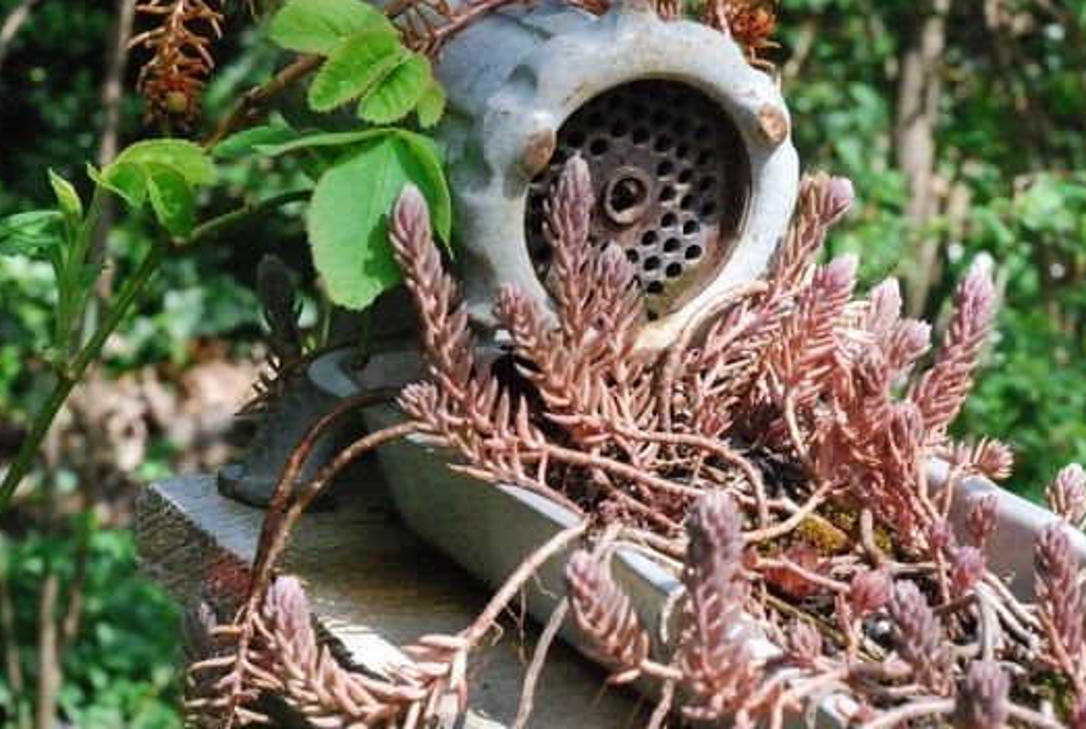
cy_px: 329
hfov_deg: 15.4
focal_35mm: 132
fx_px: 3990
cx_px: 791
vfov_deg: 10.4
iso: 1600
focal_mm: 46
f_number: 11
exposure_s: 1/500
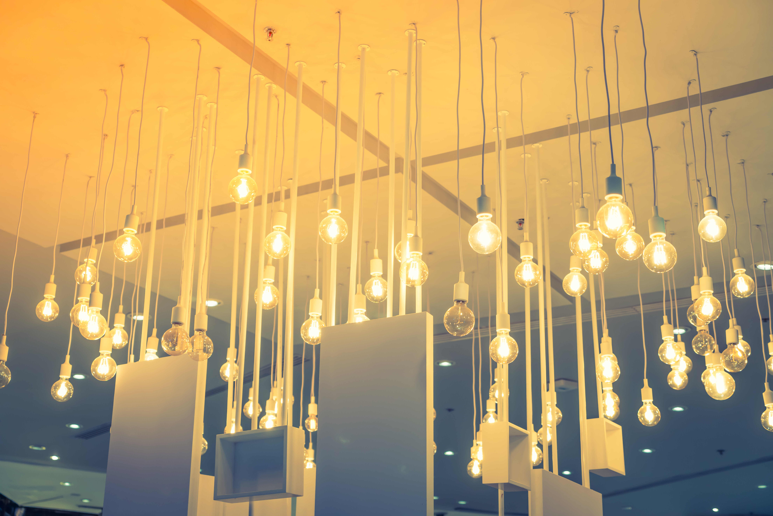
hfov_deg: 39.6
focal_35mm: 50
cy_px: 258
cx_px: 386
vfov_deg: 27.0
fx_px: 1074
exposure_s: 1/60
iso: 500
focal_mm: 50
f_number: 4
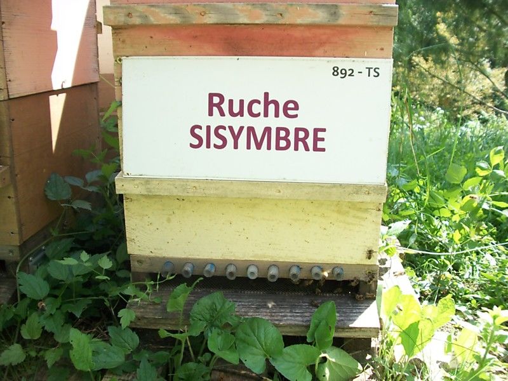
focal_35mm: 32
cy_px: 190
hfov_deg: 56.8
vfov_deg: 44.2
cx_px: 254
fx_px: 470
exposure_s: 1/200
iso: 80
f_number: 2.9
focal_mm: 5.7
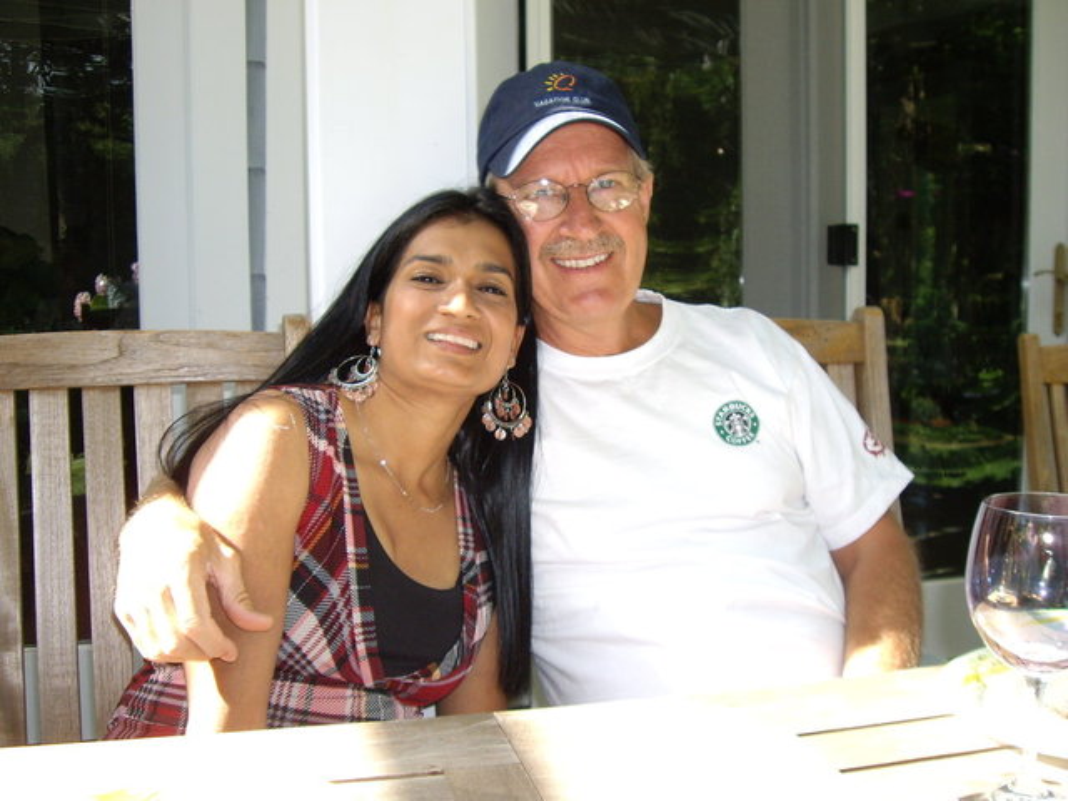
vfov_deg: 37.7
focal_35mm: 38
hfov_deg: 49.0
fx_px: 1172
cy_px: 400
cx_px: 534
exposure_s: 1/125
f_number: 2.7
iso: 100
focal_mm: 6.2
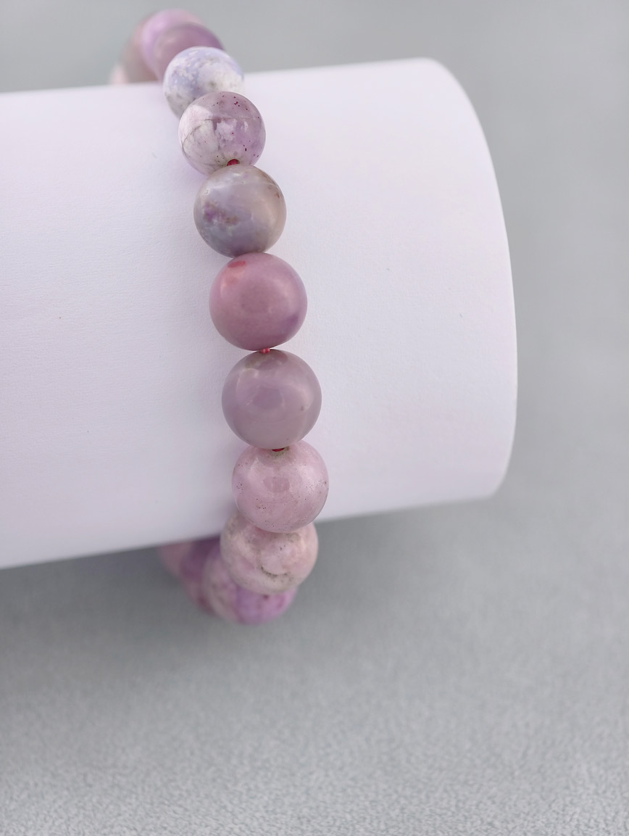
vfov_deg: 23.0
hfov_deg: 17.4
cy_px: 418
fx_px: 2054
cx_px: 314
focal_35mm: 85
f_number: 2.67
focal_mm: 22.48
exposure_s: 1/160
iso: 125
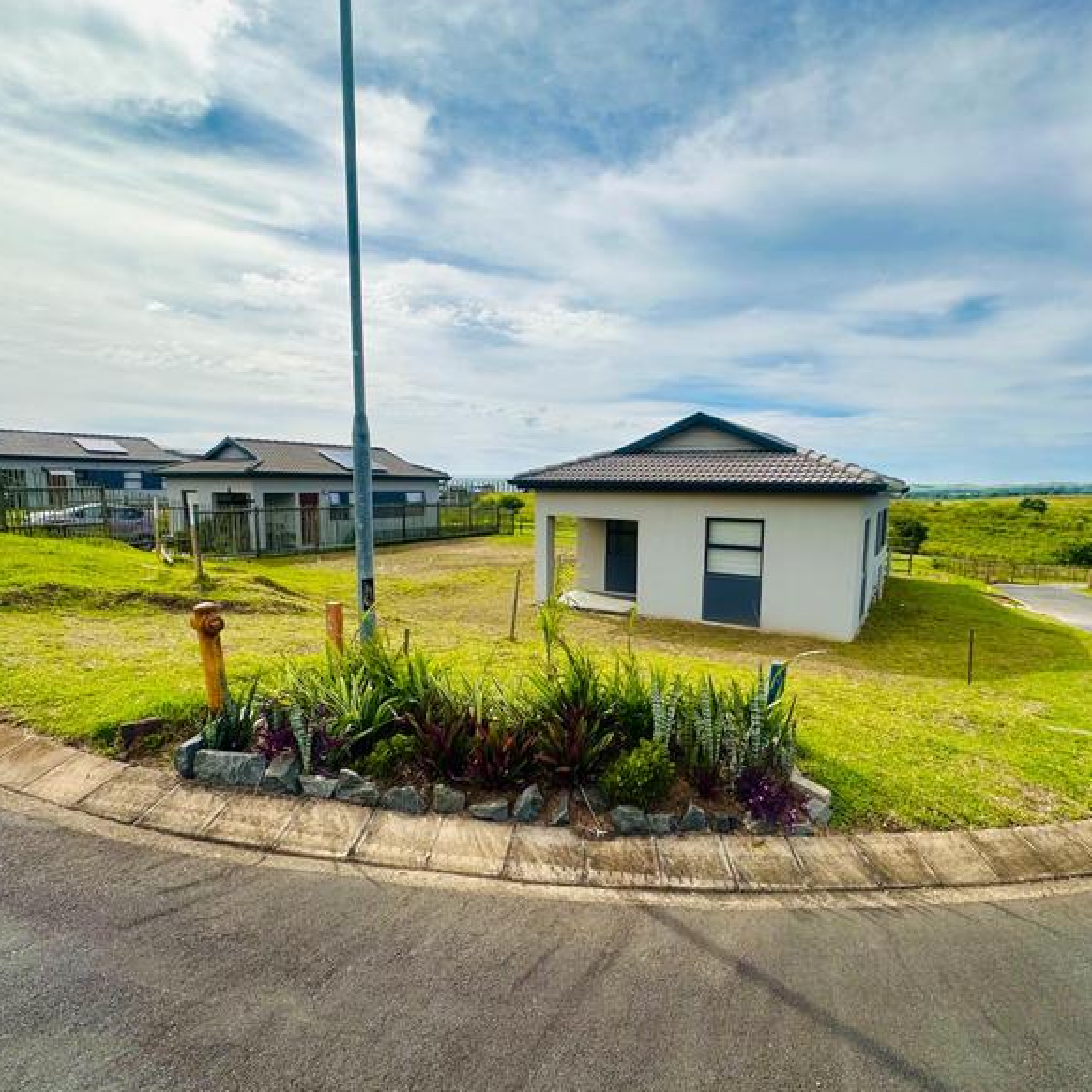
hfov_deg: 83.8
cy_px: 559
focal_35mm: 17
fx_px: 607
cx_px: 589
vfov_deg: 84.0
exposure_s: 1/2882
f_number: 2.2
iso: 40
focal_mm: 2.22
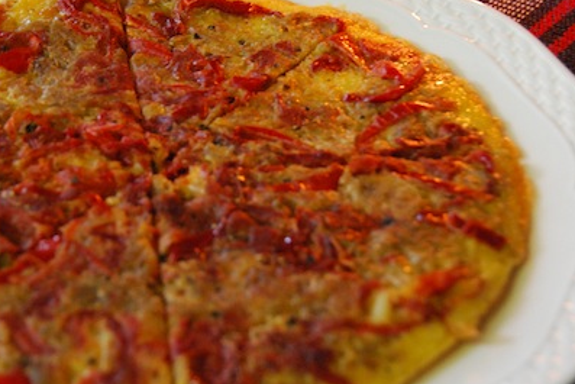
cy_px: 196
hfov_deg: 16.1
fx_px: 2029
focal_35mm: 127
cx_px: 184
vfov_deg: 10.8
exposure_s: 1/20
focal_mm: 56
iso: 1600
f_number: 5
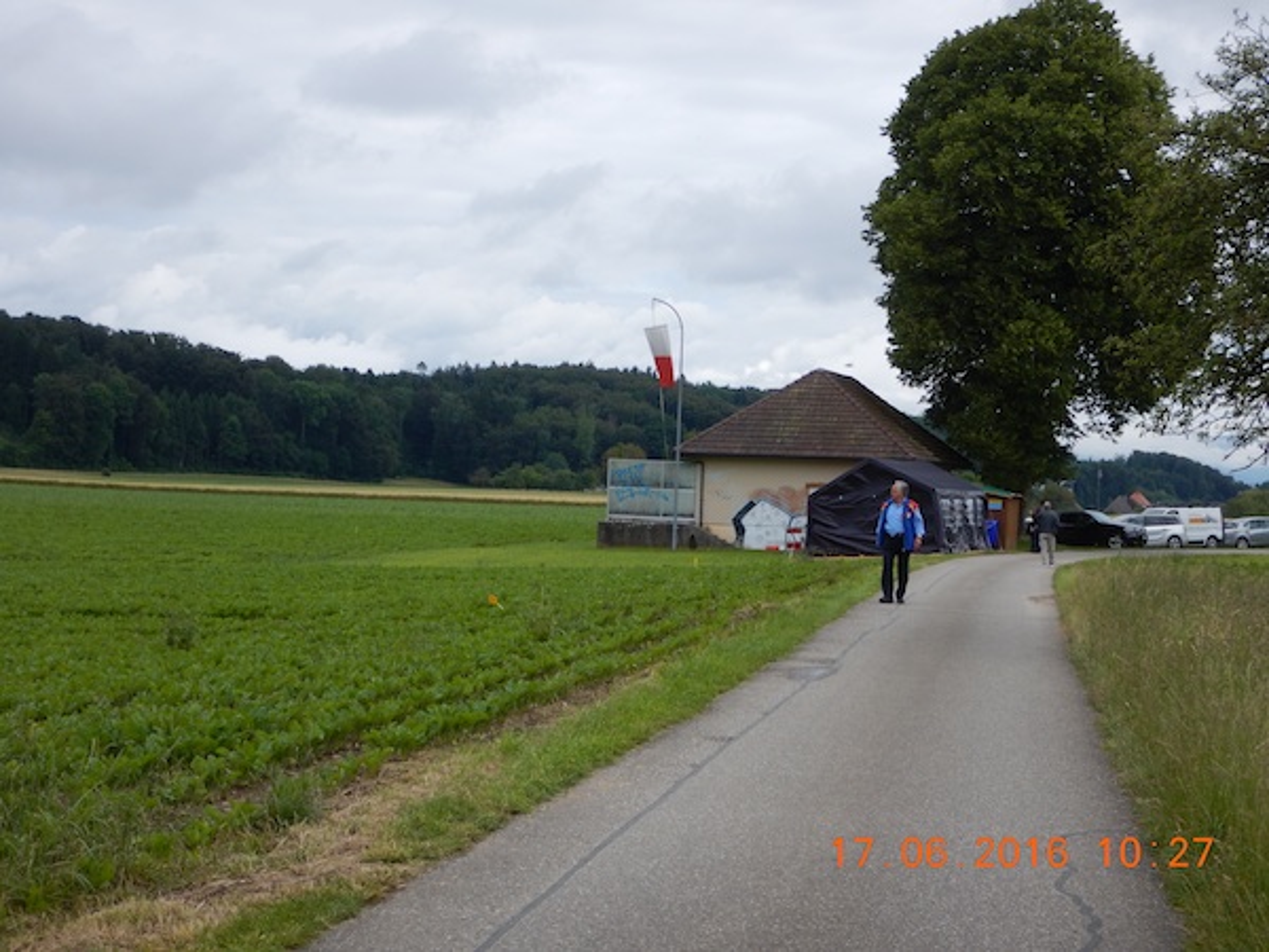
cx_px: 634
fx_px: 2456
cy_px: 476
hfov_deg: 29.0
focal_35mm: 67
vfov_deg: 21.9
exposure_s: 1/640
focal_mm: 12
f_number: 4.5
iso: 125
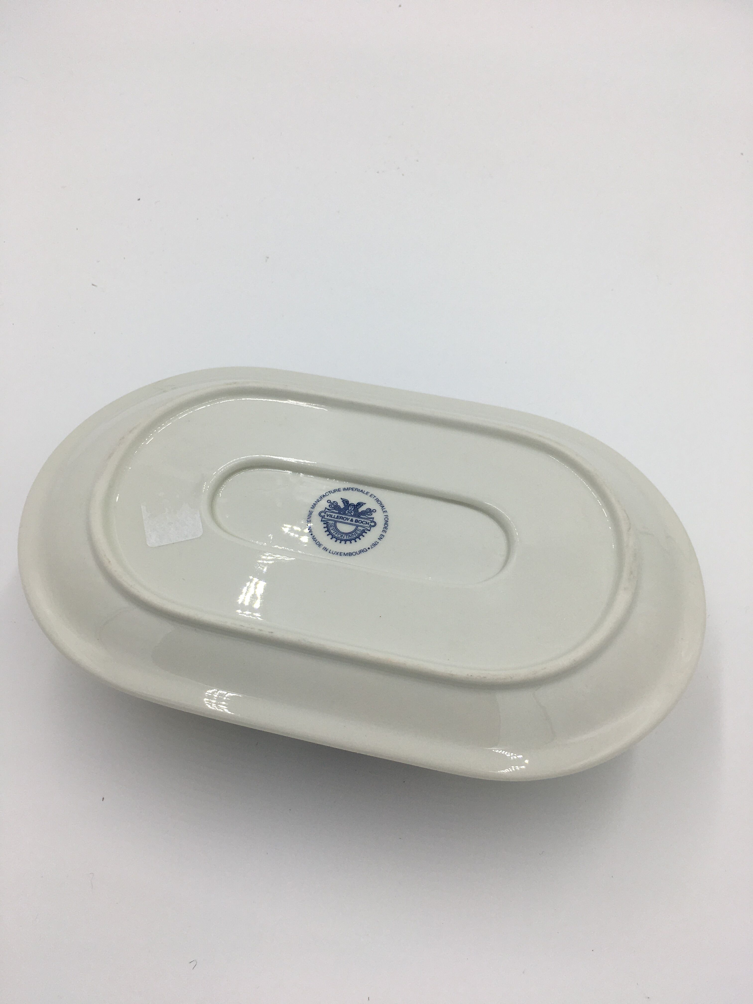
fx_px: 841
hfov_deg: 48.2
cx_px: 376
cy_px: 502
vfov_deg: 61.7
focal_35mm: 29
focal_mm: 4.15
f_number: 2.2
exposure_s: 1/348
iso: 25
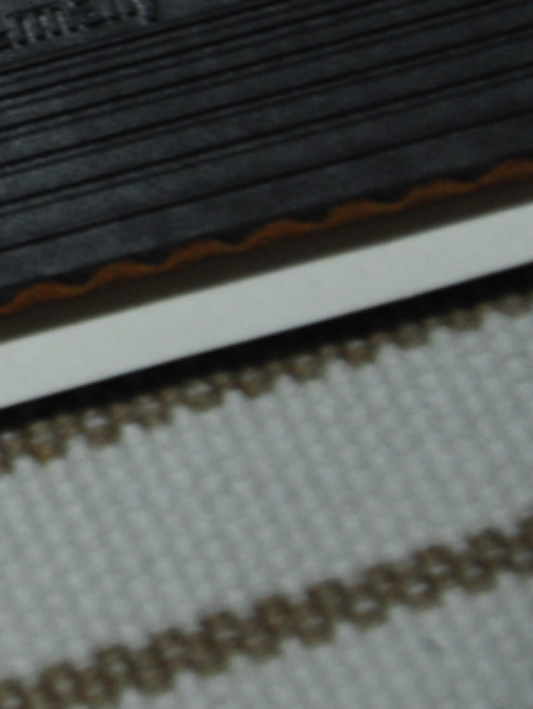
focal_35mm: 495
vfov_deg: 4.0
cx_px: -610
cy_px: 113
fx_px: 10147
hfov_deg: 3.0
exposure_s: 1/15
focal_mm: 105
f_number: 5.6
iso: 800
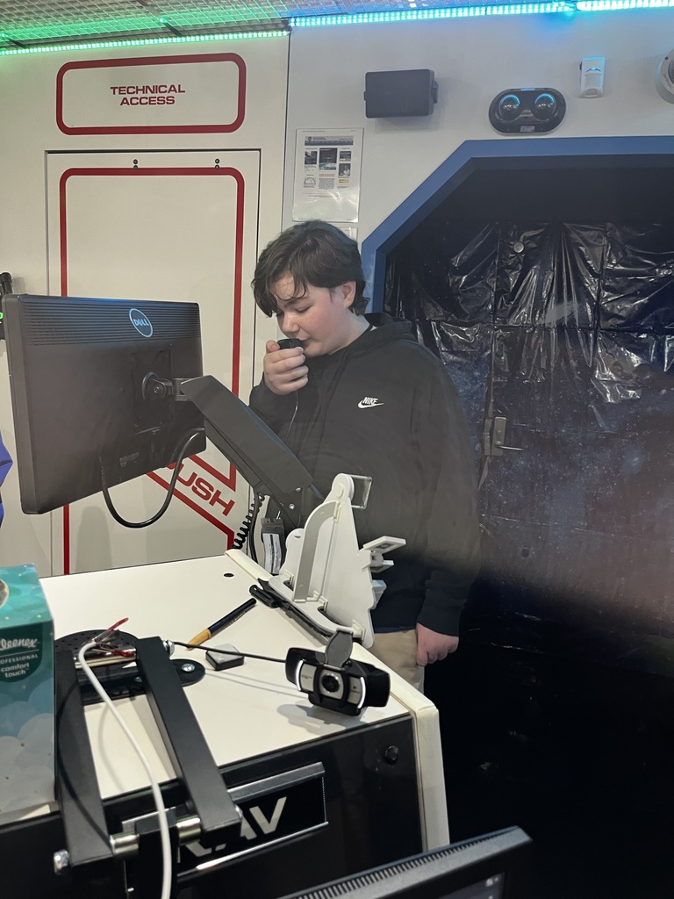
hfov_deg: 53.1
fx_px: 675
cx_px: 337
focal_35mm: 26
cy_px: 450
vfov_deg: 67.3
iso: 250
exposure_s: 1/60
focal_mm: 5.1
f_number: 1.6
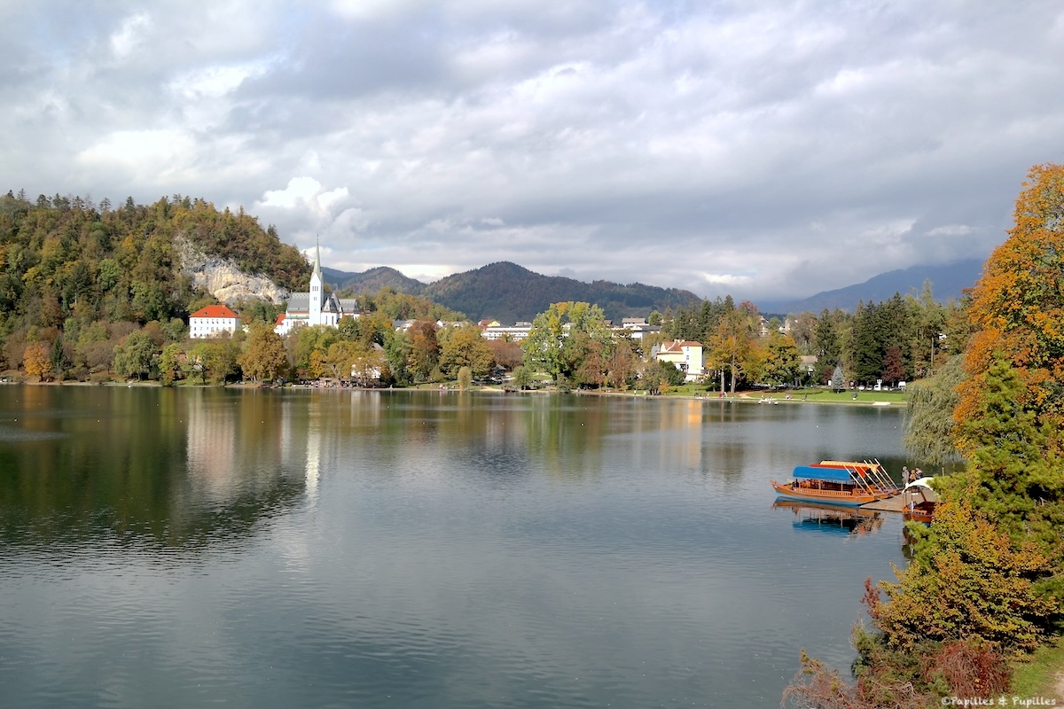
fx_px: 887
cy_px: 354
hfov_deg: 61.9
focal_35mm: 30
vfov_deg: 43.6
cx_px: 532
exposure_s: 1/320
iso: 100
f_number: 7.1
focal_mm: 20
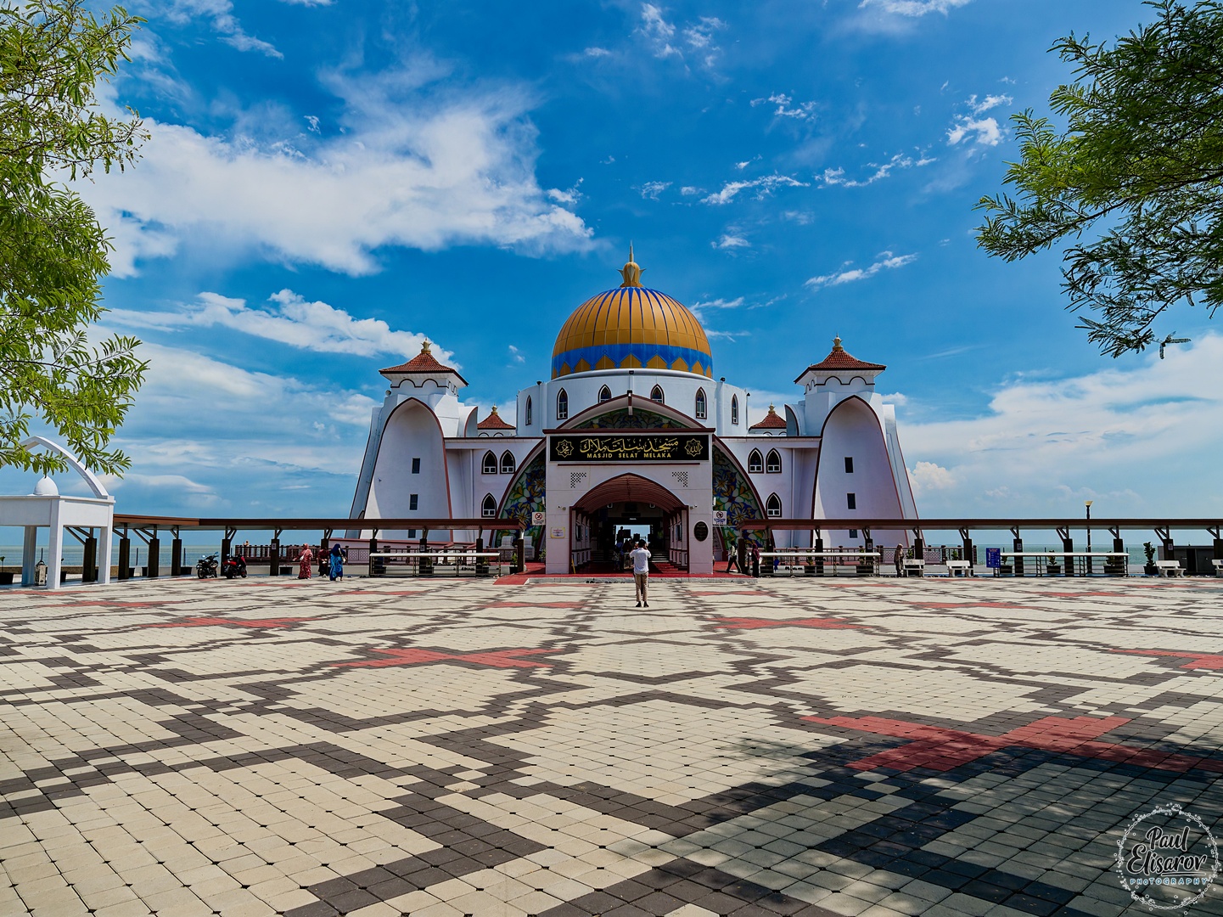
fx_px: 848
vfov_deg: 56.8
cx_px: 612
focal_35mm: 24
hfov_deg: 71.6
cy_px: 458
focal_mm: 12
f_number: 4
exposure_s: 1/5000
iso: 200
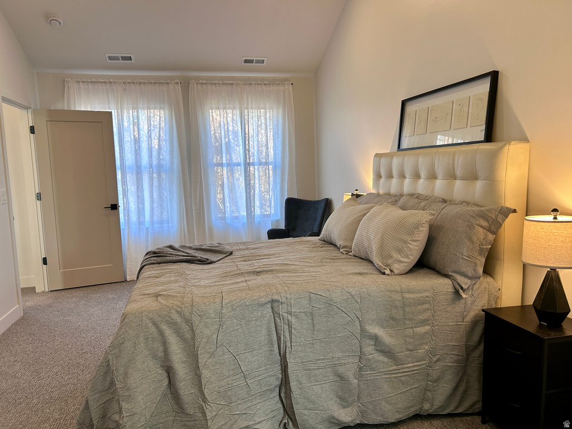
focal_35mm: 26
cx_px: 286
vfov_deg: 53.1
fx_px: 430
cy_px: 214
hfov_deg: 67.3
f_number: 1.5
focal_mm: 5.7
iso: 100
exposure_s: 1/120
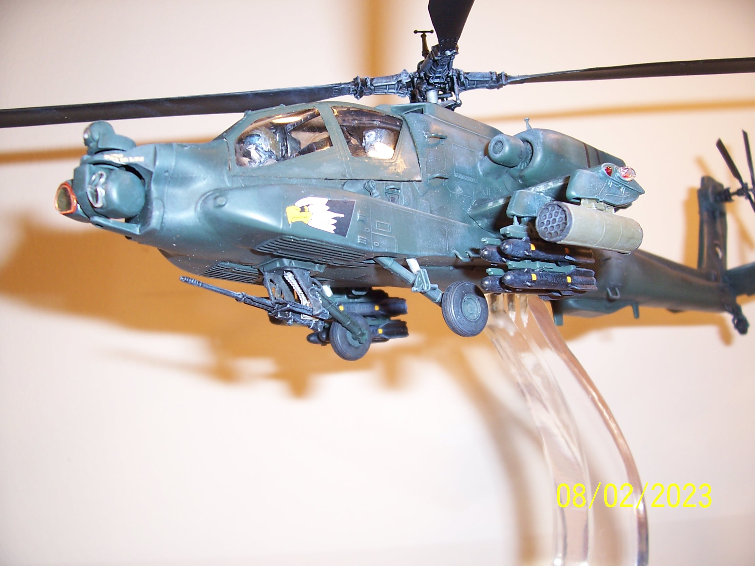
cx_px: 378
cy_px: 283
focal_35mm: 34
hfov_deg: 54.0
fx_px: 742
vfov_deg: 41.8
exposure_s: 1/125
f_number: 2.7
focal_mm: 5.6
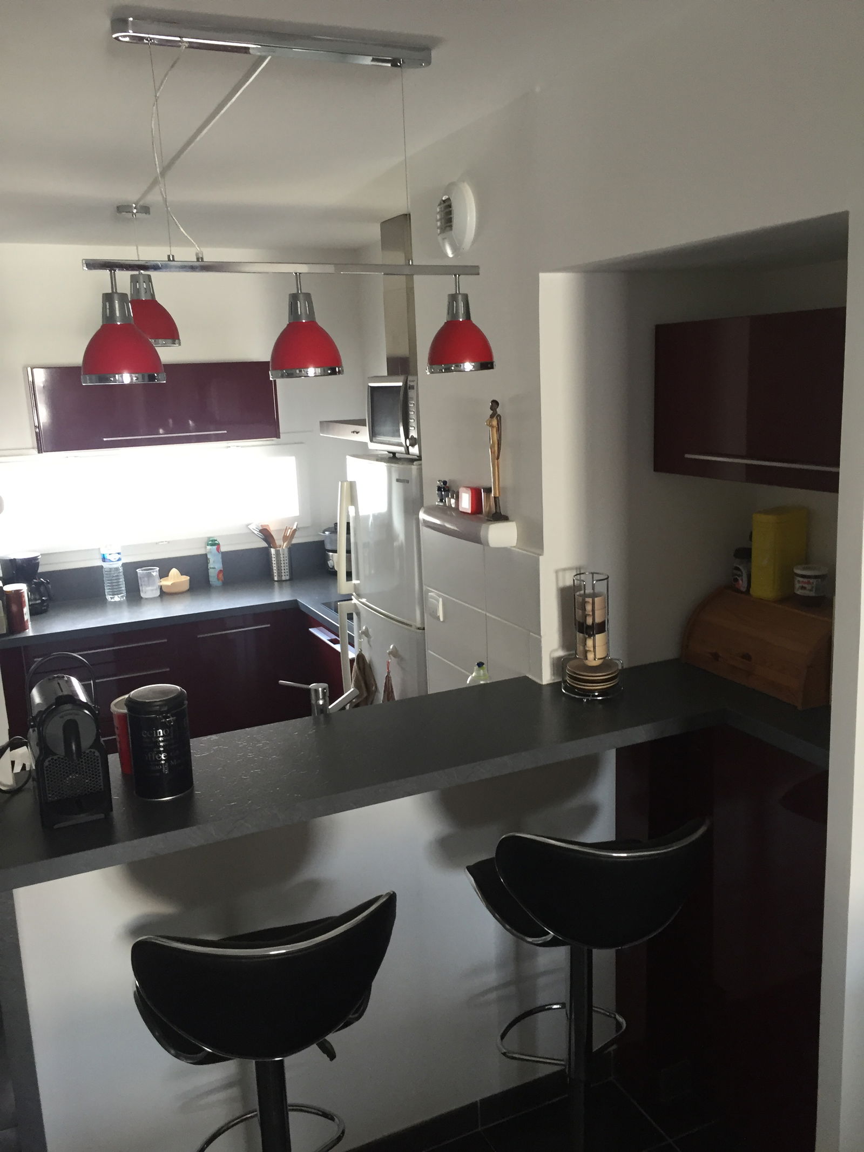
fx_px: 965
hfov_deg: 48.2
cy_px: 576
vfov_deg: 61.7
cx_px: 432
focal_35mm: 29
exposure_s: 1/33
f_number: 2.2
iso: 125
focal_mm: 4.15
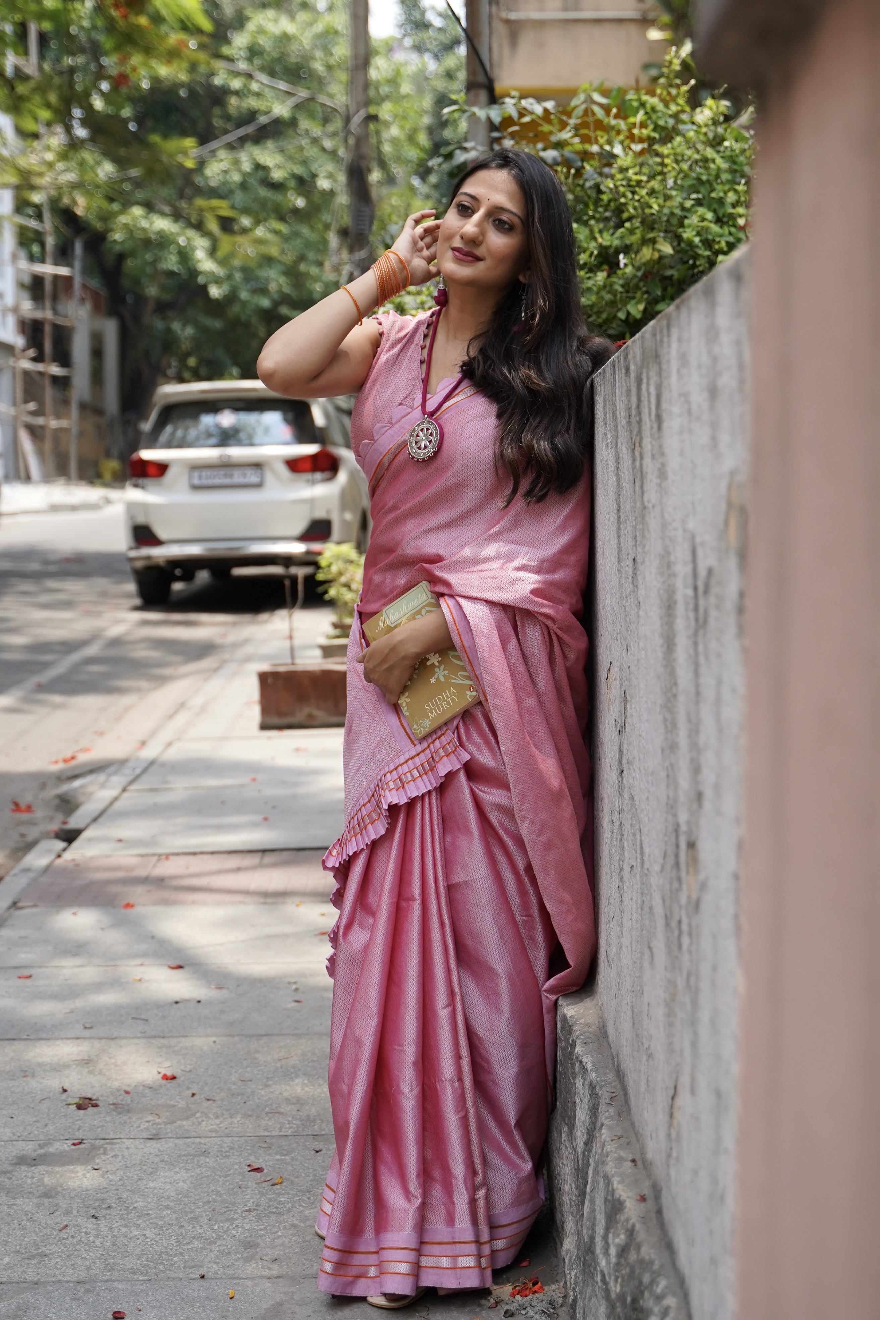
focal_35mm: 57
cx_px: 440
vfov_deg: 35.1
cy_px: 660
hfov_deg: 23.8
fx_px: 2090
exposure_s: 1/3200
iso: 320
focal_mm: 38
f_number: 2.8
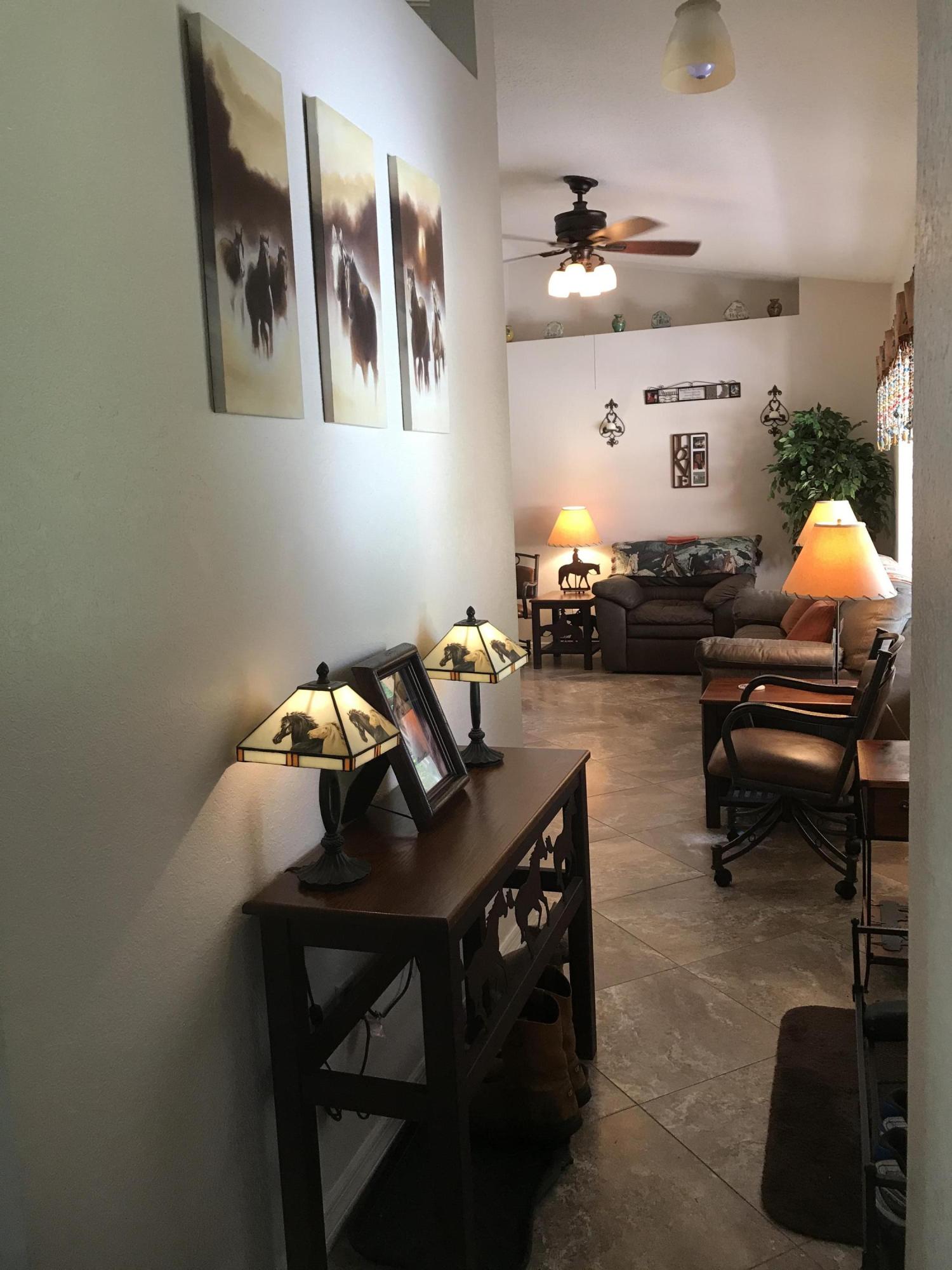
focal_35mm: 28
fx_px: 1027
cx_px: 476
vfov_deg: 63.4
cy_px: 635
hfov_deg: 49.7
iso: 32
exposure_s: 1/24
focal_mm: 3.99
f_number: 1.8
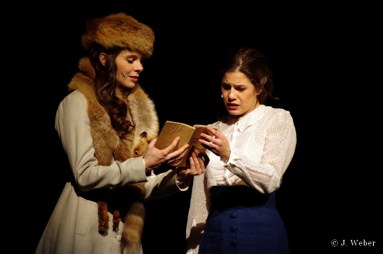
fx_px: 3185
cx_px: 192
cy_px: 127
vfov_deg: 4.6
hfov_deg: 6.9
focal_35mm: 300
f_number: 5.6
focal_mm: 200
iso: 3200
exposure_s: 1/125
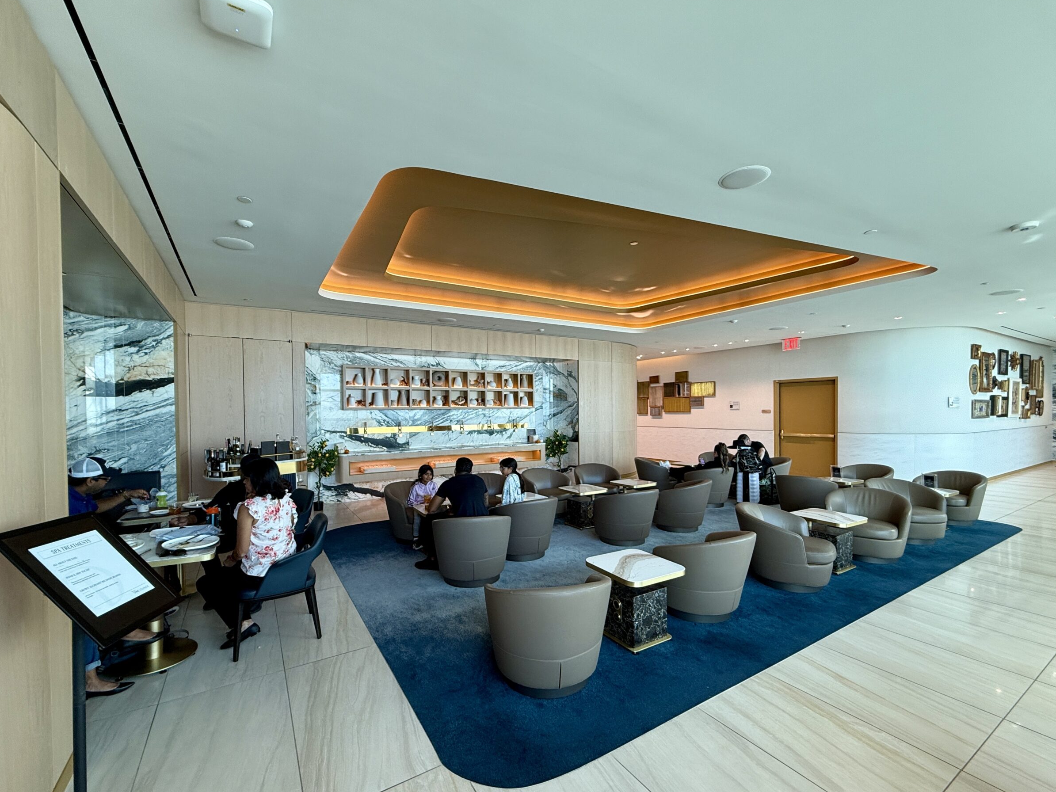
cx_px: 524
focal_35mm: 15
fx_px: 458
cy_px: 418
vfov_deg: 81.7
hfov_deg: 98.2
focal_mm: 2.22
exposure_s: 1/103
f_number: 2.2
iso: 80
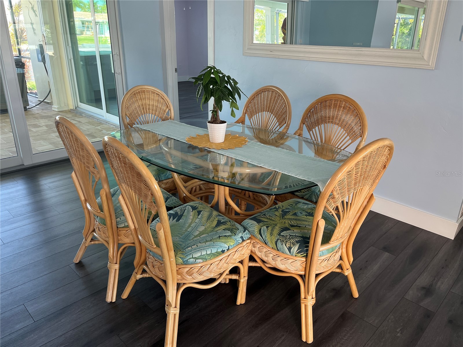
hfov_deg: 67.3
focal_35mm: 26
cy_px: 174
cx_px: 232
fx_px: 348
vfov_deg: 53.1
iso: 125
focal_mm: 5.1
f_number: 1.6
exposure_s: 1/102
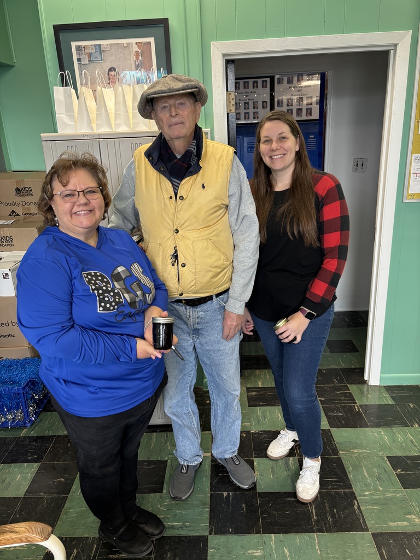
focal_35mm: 26
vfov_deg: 67.3
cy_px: 280
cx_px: 210
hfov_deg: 53.1
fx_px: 421
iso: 125
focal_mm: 5.96
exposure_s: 1/120
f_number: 1.6
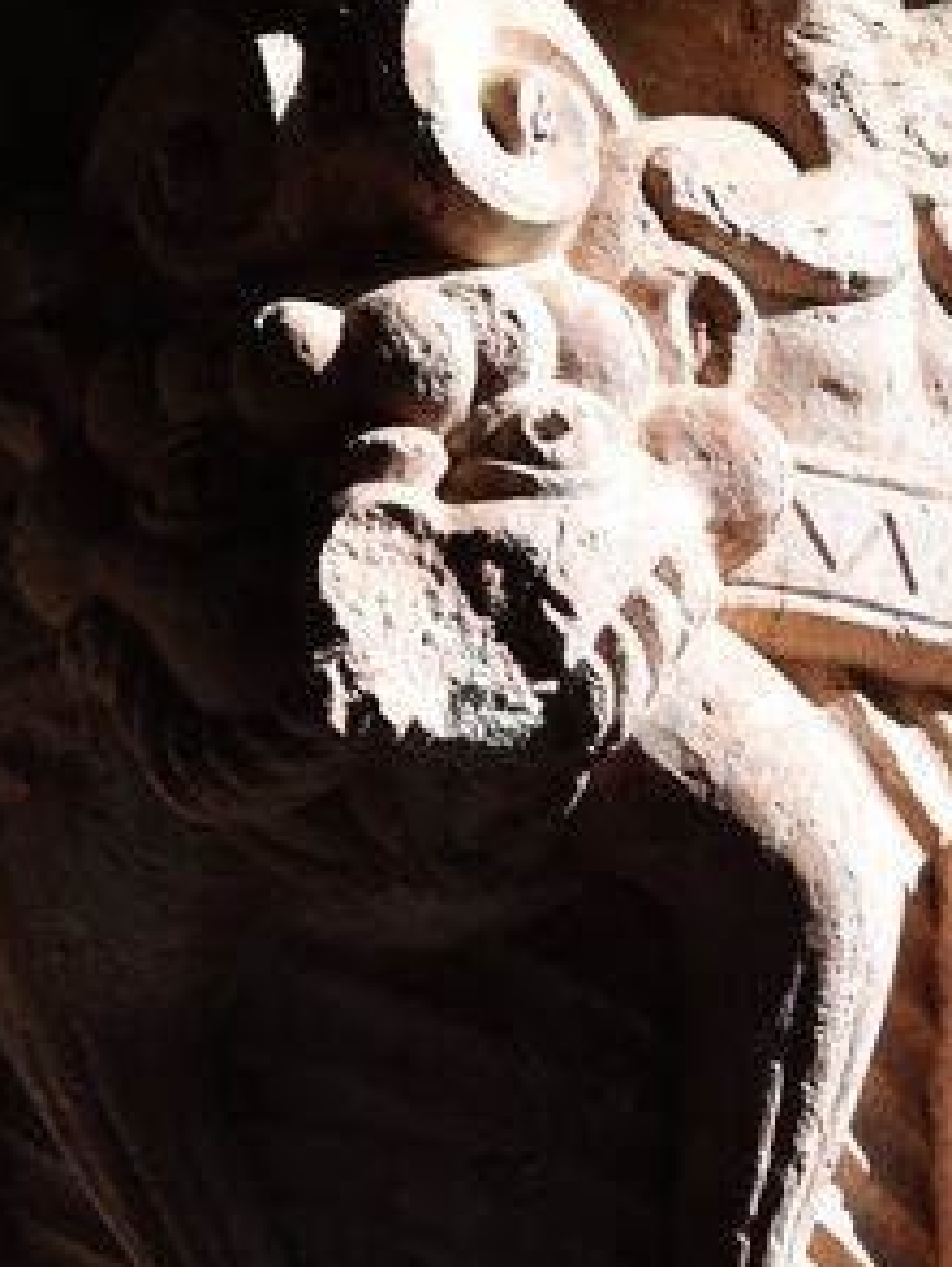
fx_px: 7909
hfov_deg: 6.9
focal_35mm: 216
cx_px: 638
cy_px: 517
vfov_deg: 9.2
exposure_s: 1/320
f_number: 9
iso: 200
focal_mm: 42
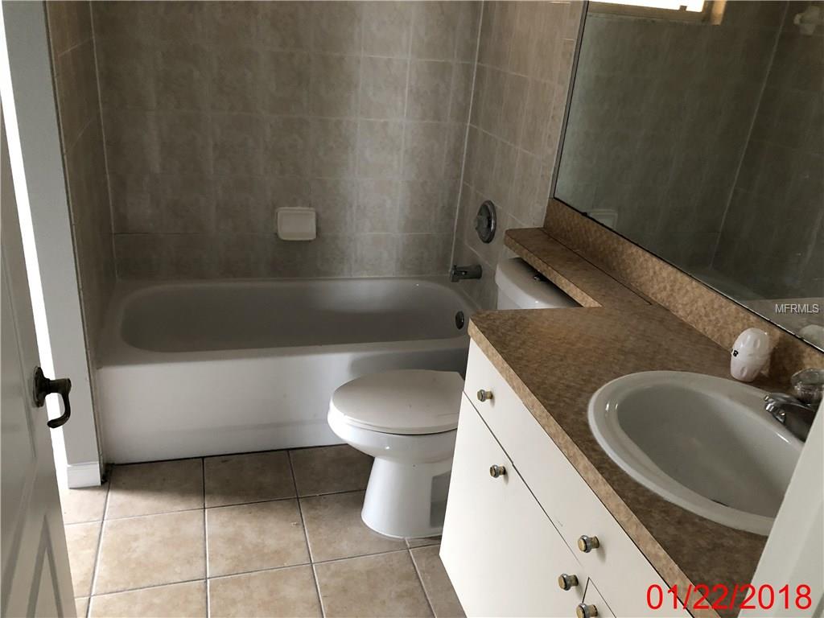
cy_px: 309
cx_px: 412
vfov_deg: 49.7
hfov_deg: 63.4
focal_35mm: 28
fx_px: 667
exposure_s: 1/12
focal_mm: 3.99
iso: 100
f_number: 1.8
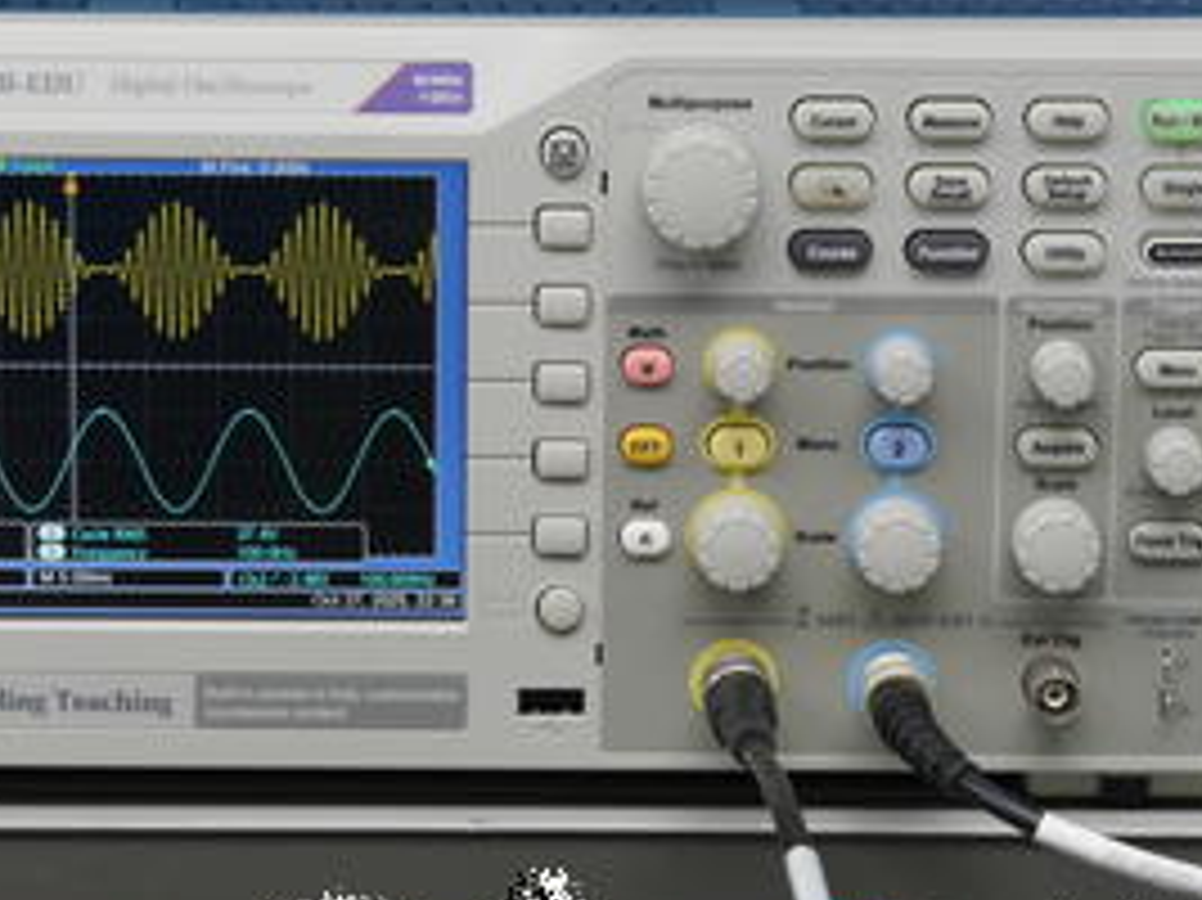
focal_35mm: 165
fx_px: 5727
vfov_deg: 9.0
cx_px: 432
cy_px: 450
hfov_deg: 12.0
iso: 400
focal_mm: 55
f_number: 11
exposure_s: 1/10
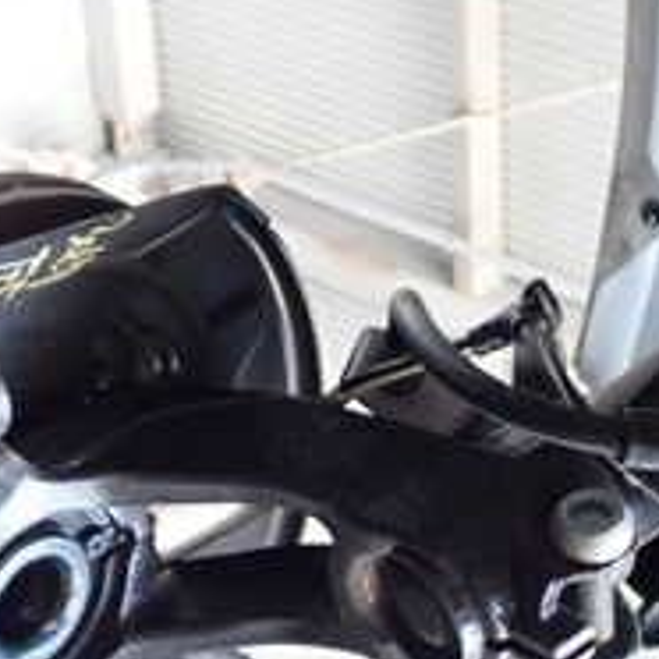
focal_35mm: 117
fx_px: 2520
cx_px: 439
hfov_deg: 14.9
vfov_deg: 14.7
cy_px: 634
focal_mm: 7.31
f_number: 2.8
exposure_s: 1/125
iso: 500
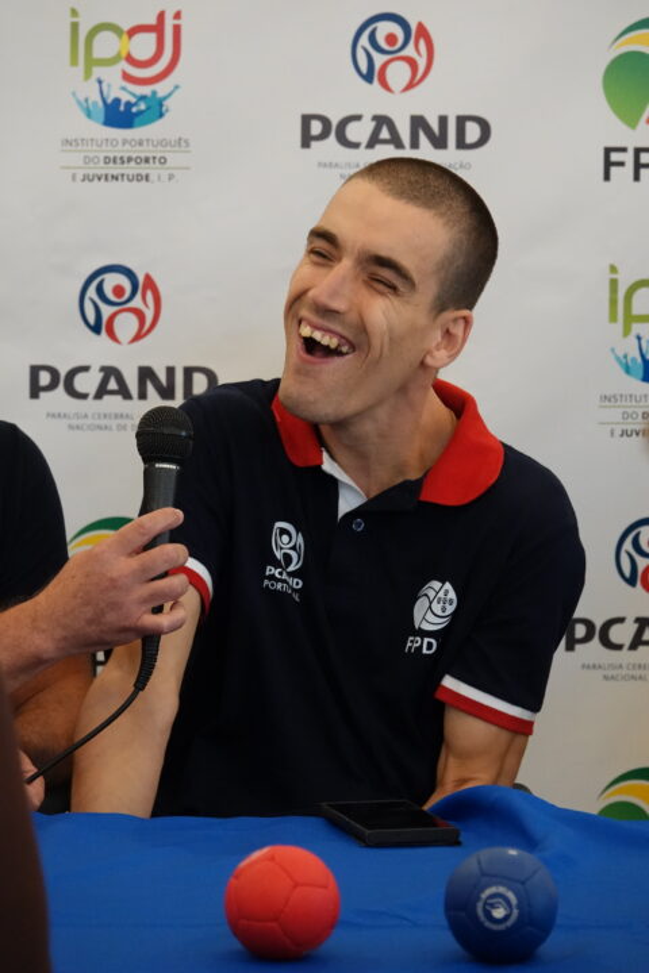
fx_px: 5408
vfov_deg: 10.3
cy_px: 486
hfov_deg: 6.9
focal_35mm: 200
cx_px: 324
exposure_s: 1/100
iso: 2000
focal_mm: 73.24
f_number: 4
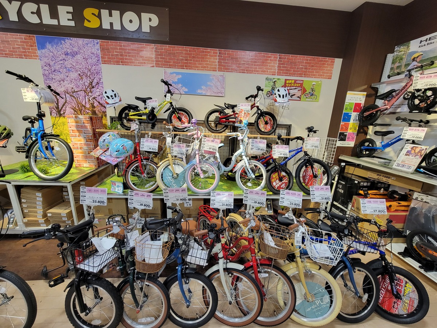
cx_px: 218
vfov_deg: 89.9
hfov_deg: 106.2
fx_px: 164
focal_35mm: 13
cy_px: 164
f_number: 2.2
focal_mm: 2.2
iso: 160
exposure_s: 1/50
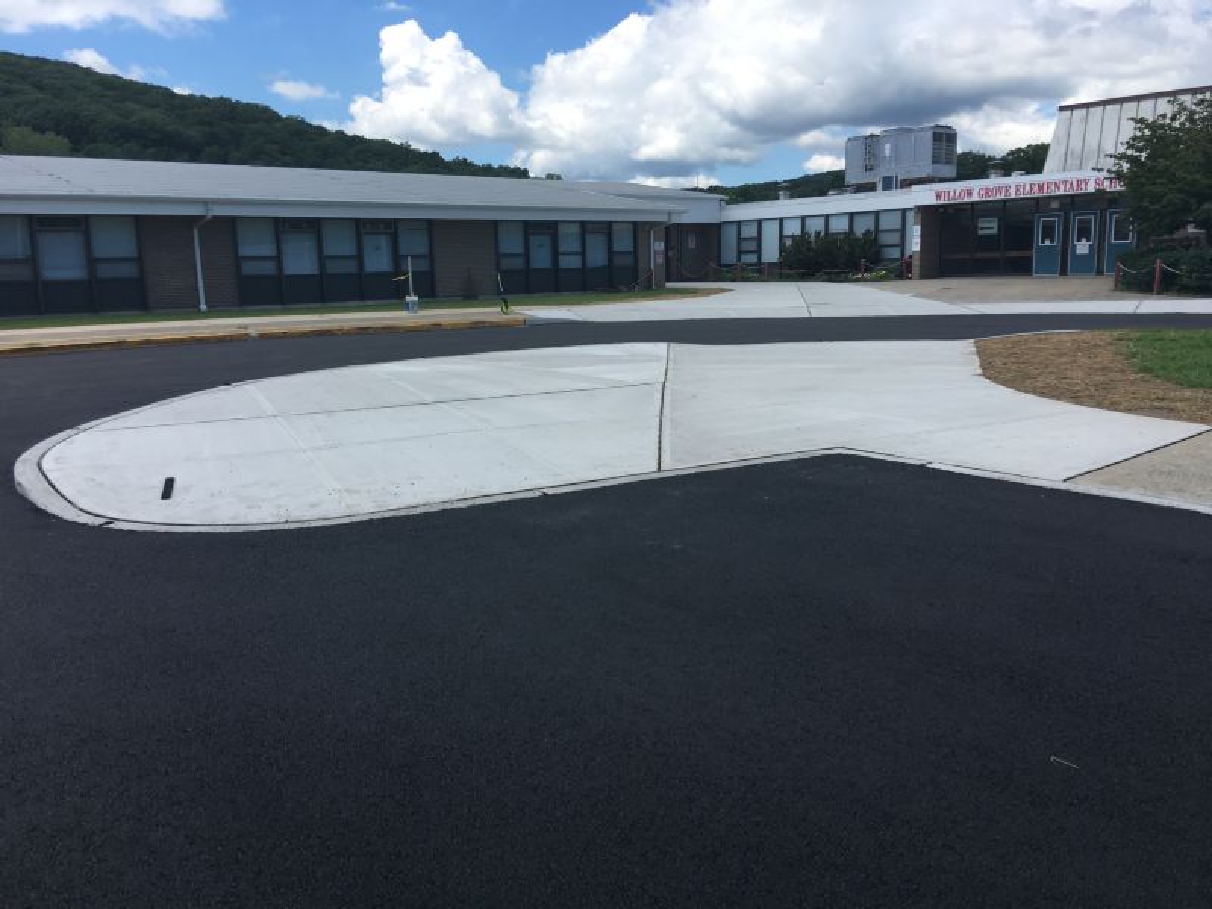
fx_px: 1015
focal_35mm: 29
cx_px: 606
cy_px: 454
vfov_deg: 48.2
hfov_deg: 61.7
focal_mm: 4.15
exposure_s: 1/1221
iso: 25
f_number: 2.2
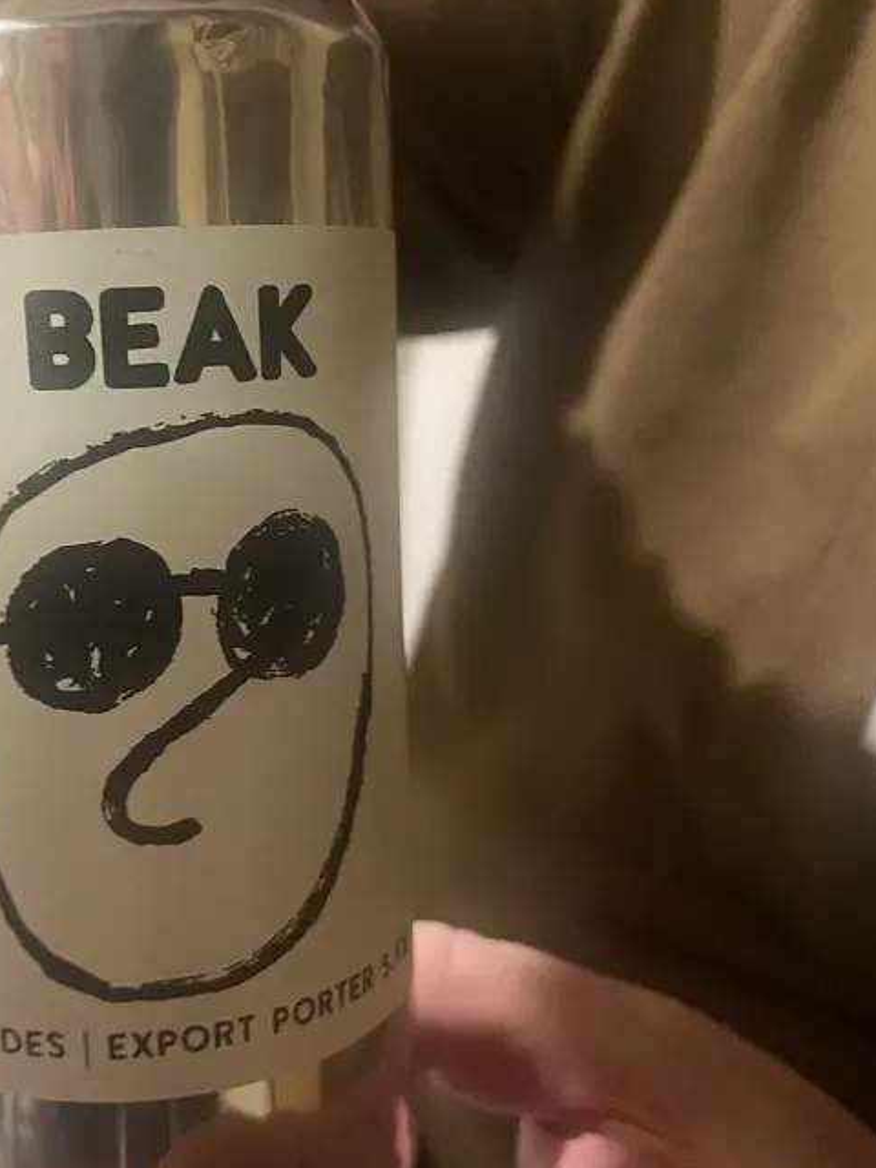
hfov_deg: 35.1
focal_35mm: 40
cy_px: 599
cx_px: 215
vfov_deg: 46.8
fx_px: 1350
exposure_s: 1/25
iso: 500
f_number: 1.8
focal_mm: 4.25
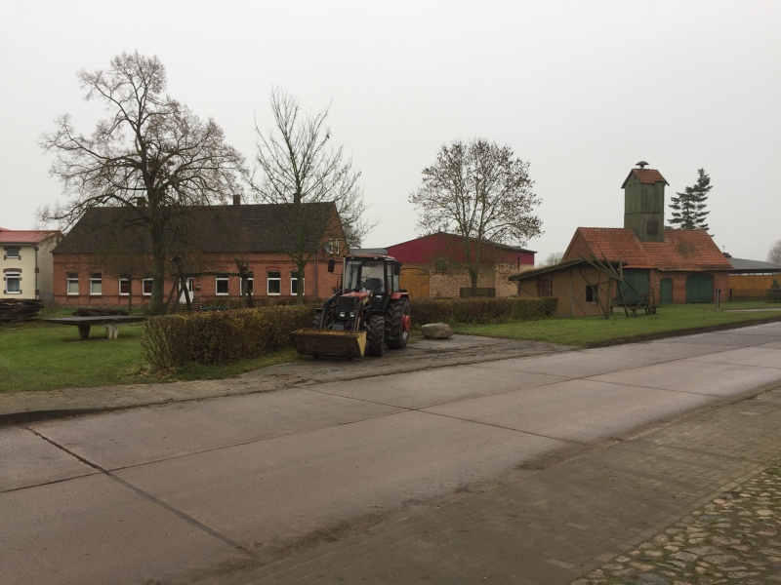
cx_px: 390
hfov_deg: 61.7
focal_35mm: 29
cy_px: 292
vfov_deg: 48.2
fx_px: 654
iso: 32
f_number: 2.2
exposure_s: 1/100
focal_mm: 4.15
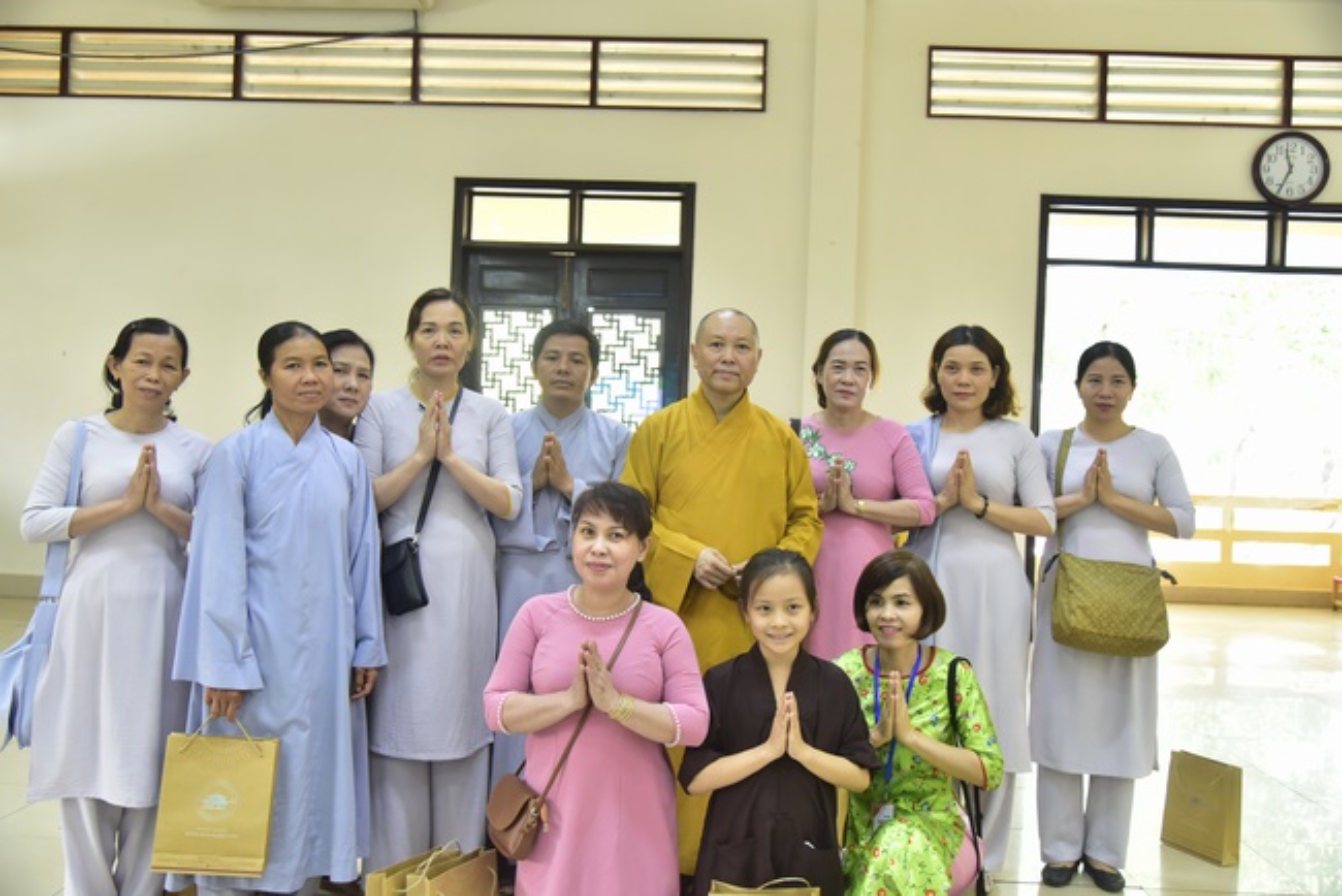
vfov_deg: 42.4
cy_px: 448
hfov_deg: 60.3
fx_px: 1156
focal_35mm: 31
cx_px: 671
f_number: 4
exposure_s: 1/60
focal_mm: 31
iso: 2000
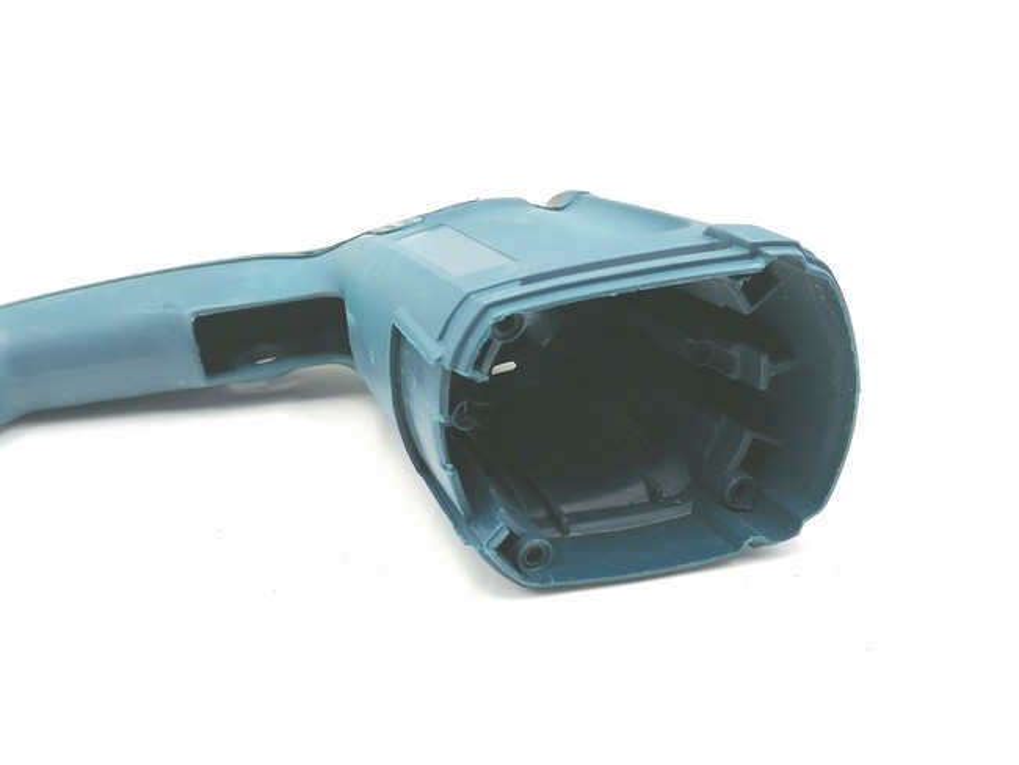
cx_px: 510
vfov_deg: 44.2
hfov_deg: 56.8
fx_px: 942
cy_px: 382
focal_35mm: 32
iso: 50
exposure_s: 1/174
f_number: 1.8
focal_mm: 5.3
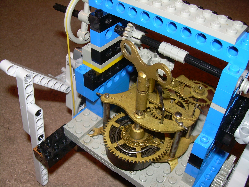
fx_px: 273
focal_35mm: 38
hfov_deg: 49.0
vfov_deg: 37.7
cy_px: 94
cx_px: 124
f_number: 4.6
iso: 50
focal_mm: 6.3
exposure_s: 1/60
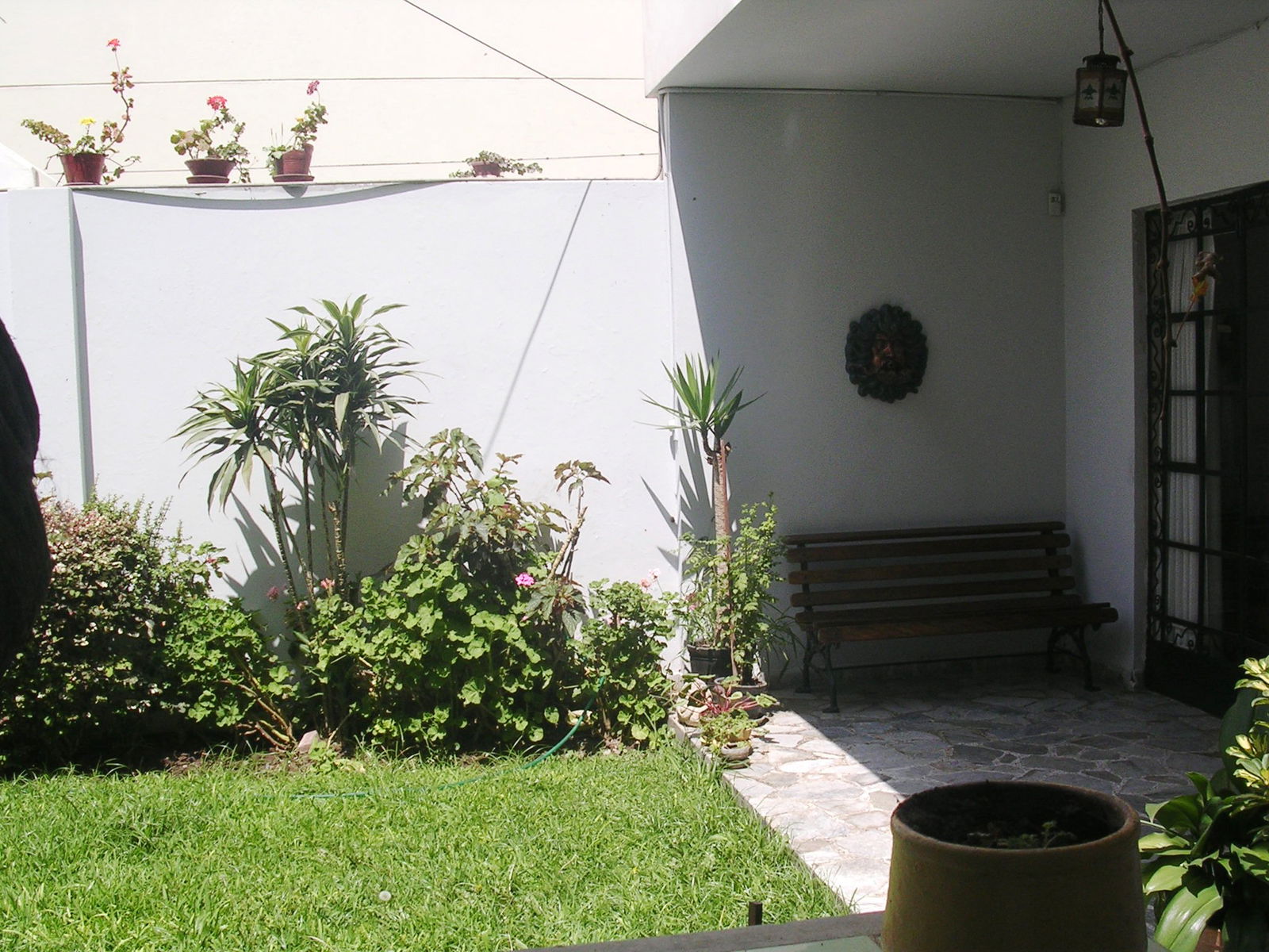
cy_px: 476
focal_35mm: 41
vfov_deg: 35.1
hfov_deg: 45.8
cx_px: 634
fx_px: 1503
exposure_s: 1/279
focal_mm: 6.2
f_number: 5.8
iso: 50
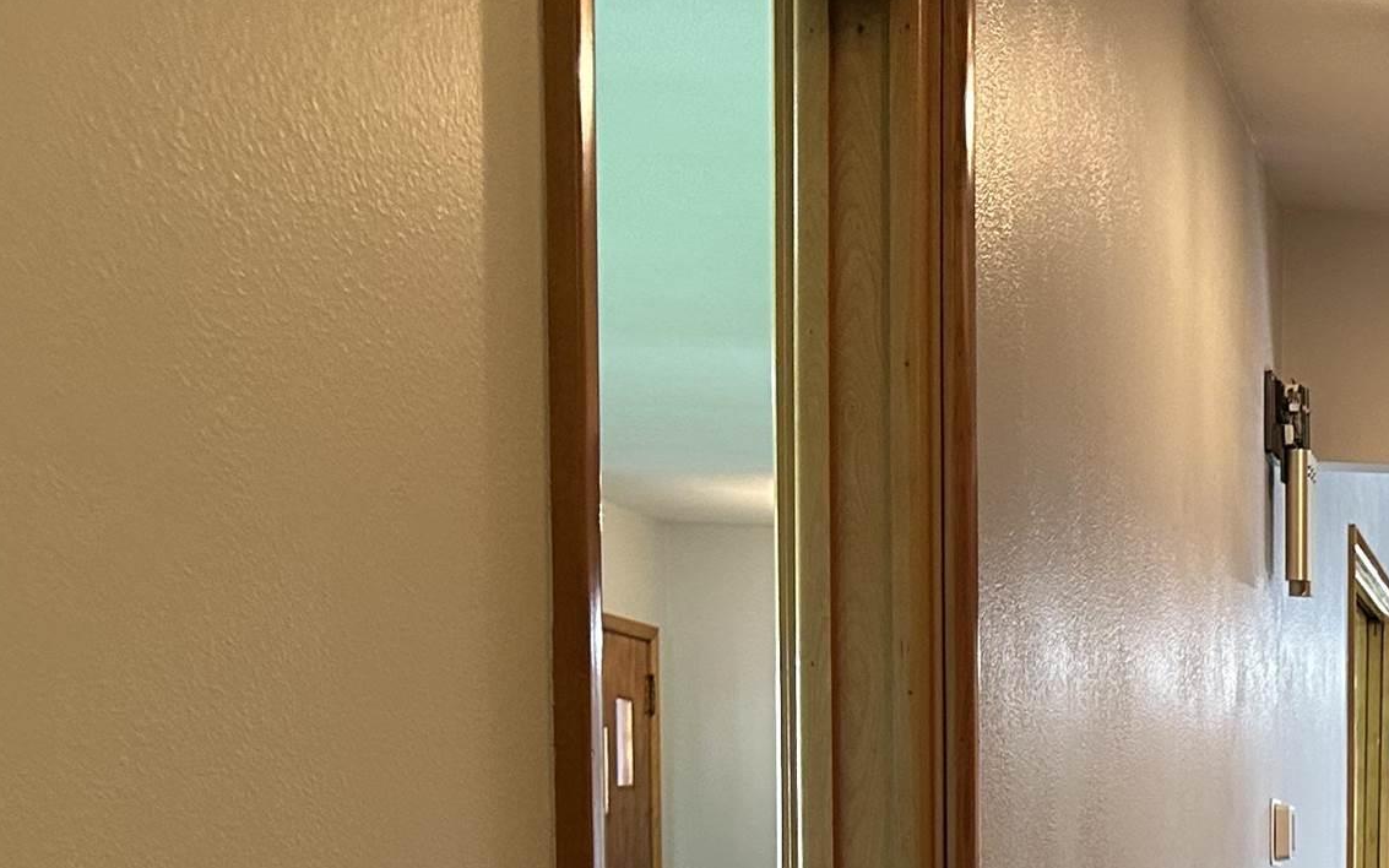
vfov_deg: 17.6
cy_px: 1151
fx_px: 2612
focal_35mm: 69
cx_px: 1596
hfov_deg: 26.9
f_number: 1.78
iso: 400
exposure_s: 1/60
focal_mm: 6.86
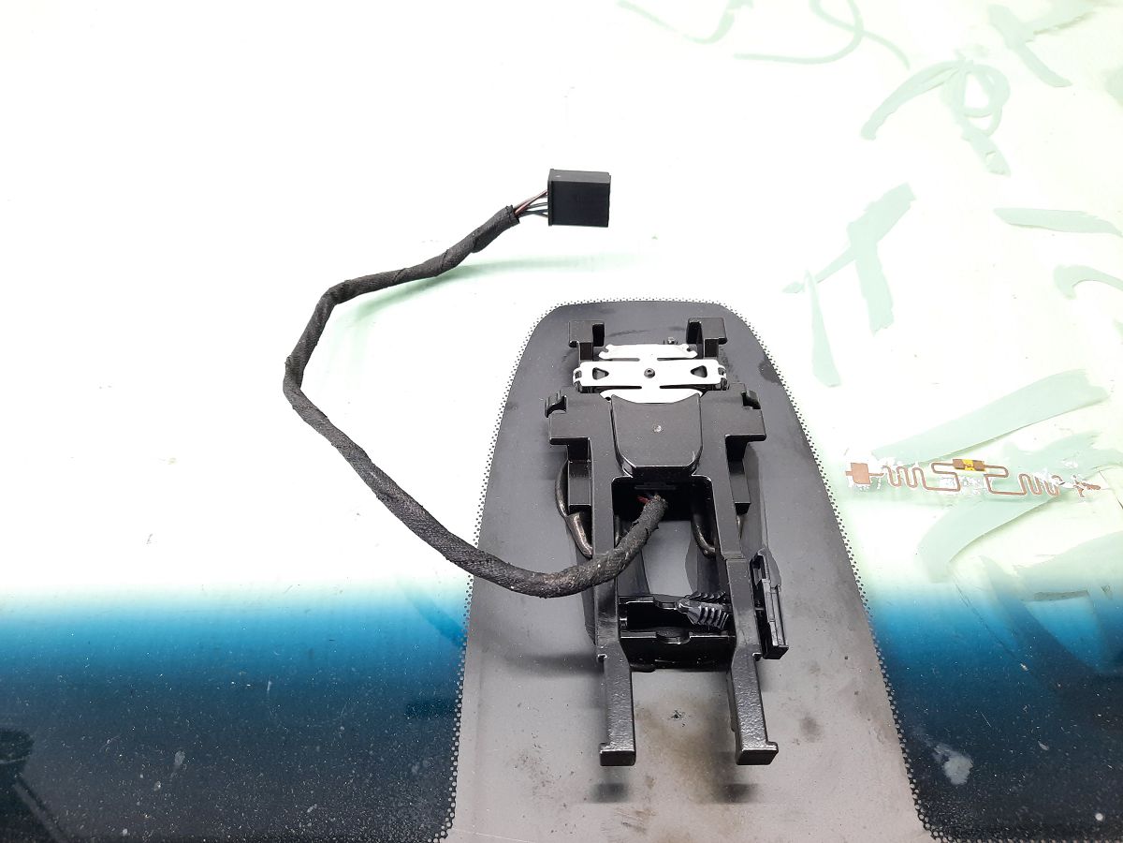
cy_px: 422
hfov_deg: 69.4
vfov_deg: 54.9
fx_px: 811
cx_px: 562
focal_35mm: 25
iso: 160
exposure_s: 1/50
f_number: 2
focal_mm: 4.6
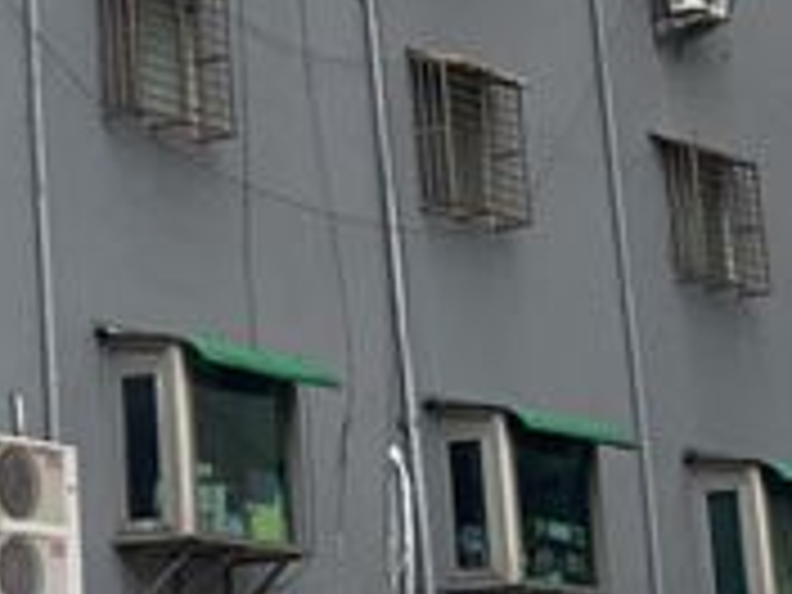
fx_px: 3249
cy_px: -369
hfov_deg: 13.3
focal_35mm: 142
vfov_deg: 10.0
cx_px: -274
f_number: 1.8
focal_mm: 4.25
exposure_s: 1/297
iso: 25
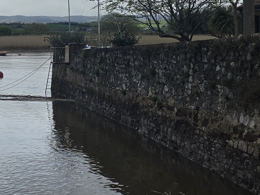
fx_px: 631
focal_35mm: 84
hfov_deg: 19.6
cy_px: 44
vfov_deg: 17.4
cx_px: -150
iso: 12
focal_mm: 6.3
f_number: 1.7
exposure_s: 1/699
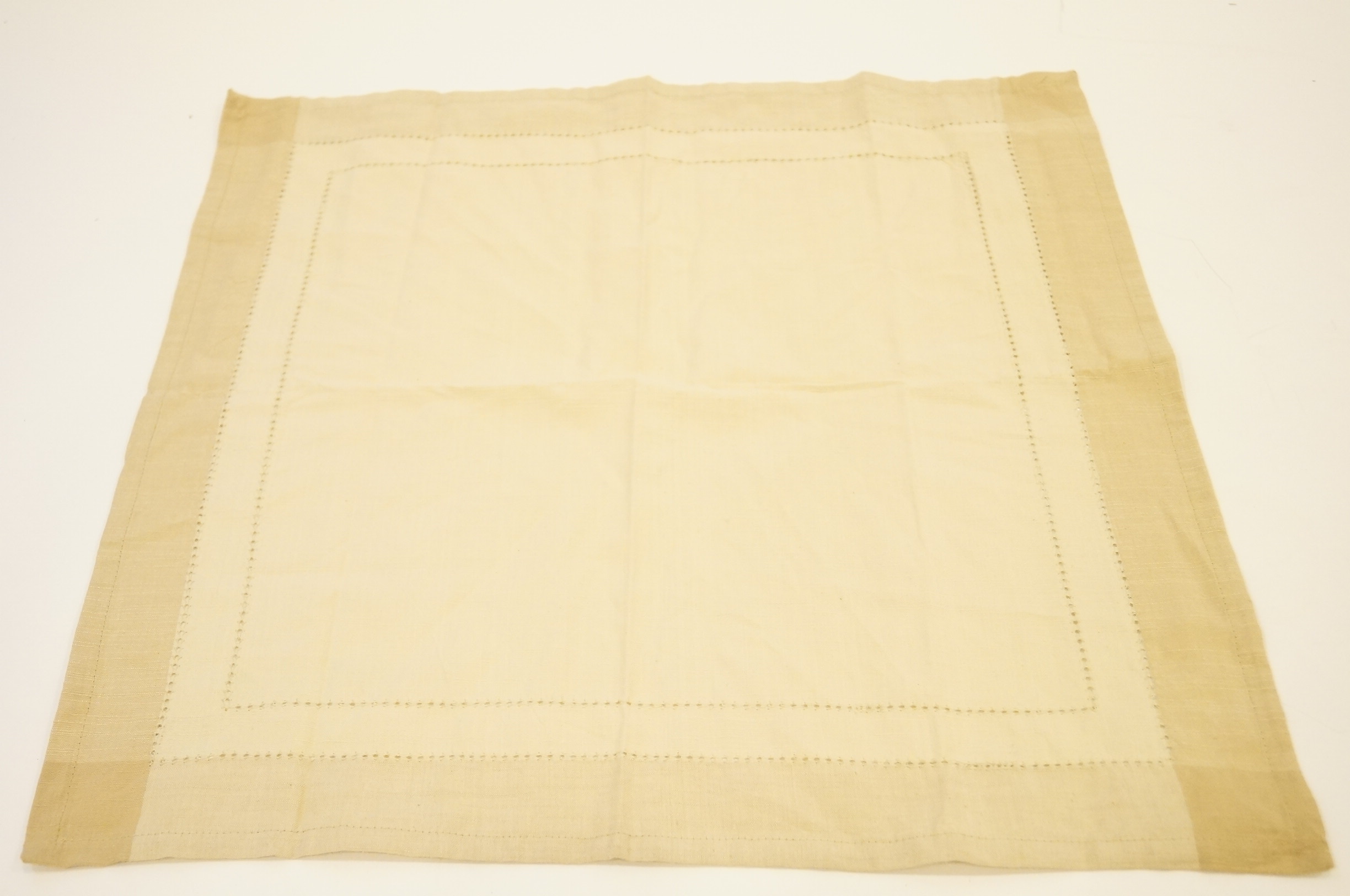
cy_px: 448
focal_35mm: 39
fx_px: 1460
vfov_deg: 34.1
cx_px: 675
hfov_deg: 49.6
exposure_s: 1/60
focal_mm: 26
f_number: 4.5
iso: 2500
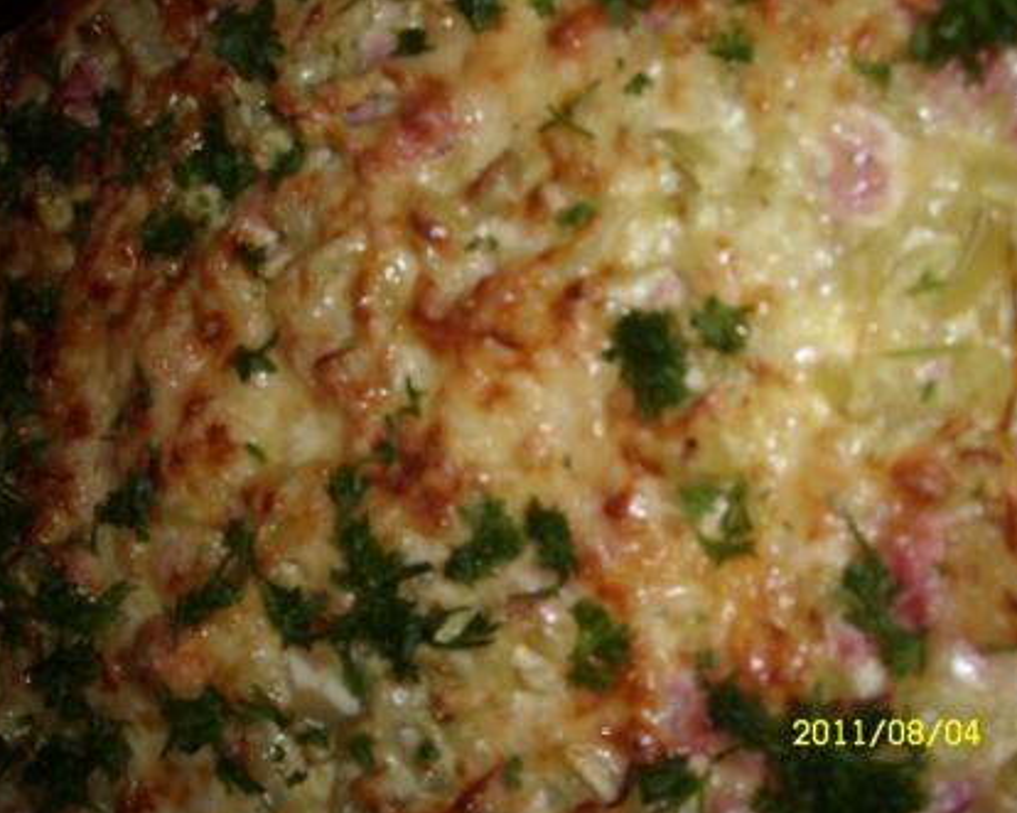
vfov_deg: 40.1
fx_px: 1113
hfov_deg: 49.1
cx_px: 523
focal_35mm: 37
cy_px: 408
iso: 50
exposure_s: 1/30
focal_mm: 5.8
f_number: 7.1
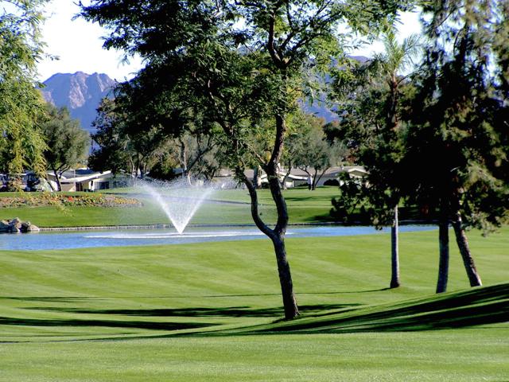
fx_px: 3470
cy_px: 191
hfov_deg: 8.4
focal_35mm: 236
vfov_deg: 6.3
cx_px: 254
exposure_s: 1/320
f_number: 4.5
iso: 50
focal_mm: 36.1
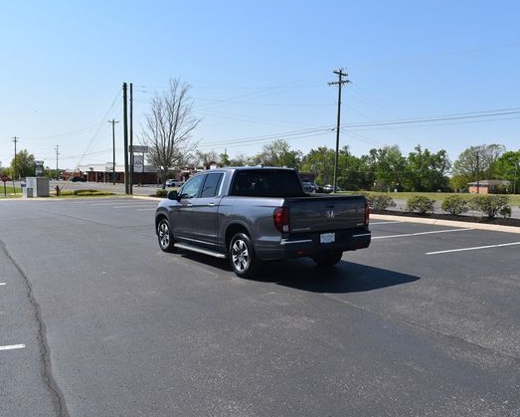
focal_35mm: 31
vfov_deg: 47.1
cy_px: 207
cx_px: 278
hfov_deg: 57.1
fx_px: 477
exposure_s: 1/250
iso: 100
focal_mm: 18
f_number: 8
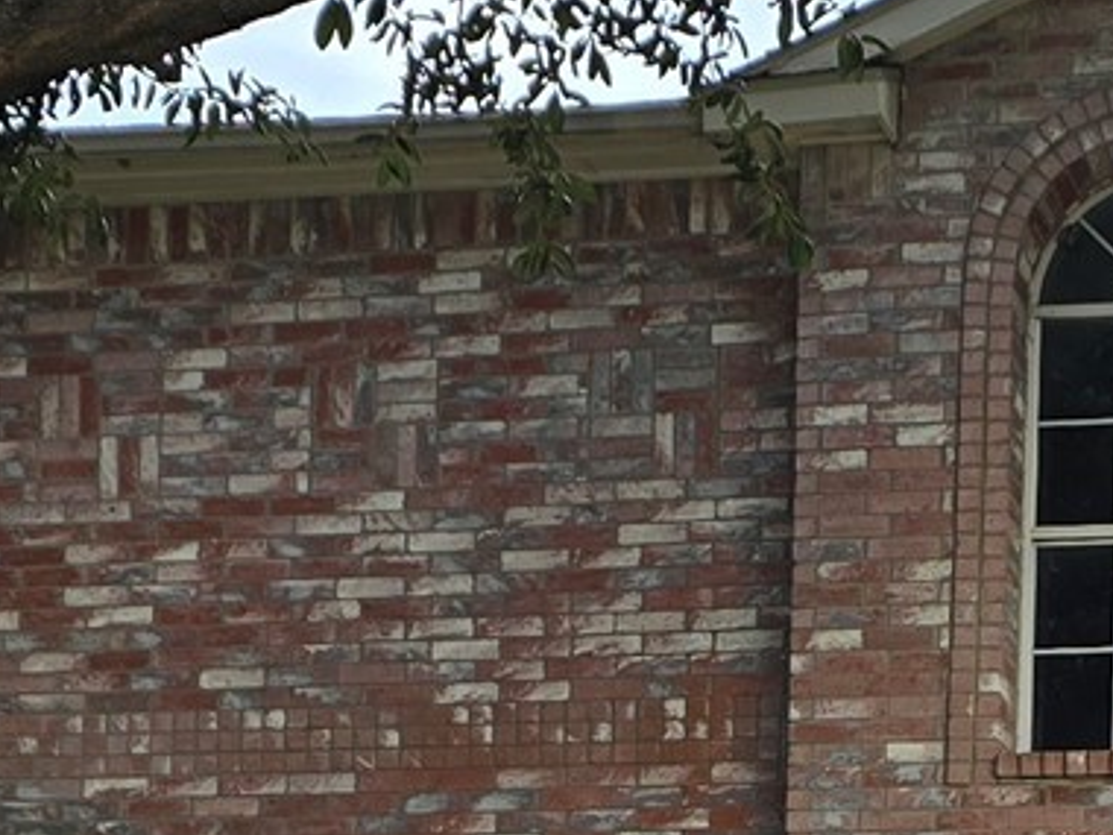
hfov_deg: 15.7
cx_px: 969
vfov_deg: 11.3
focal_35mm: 124
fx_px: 3987
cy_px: 1412
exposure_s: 1/180
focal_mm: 6.3
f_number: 1.7
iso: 16
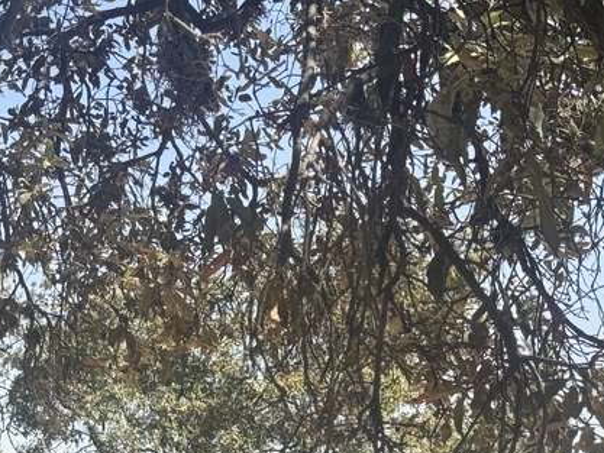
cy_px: 546
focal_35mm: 138
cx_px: 174
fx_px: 2409
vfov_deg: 10.6
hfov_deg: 14.3
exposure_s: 1/672
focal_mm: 6.76
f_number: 1.78
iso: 64
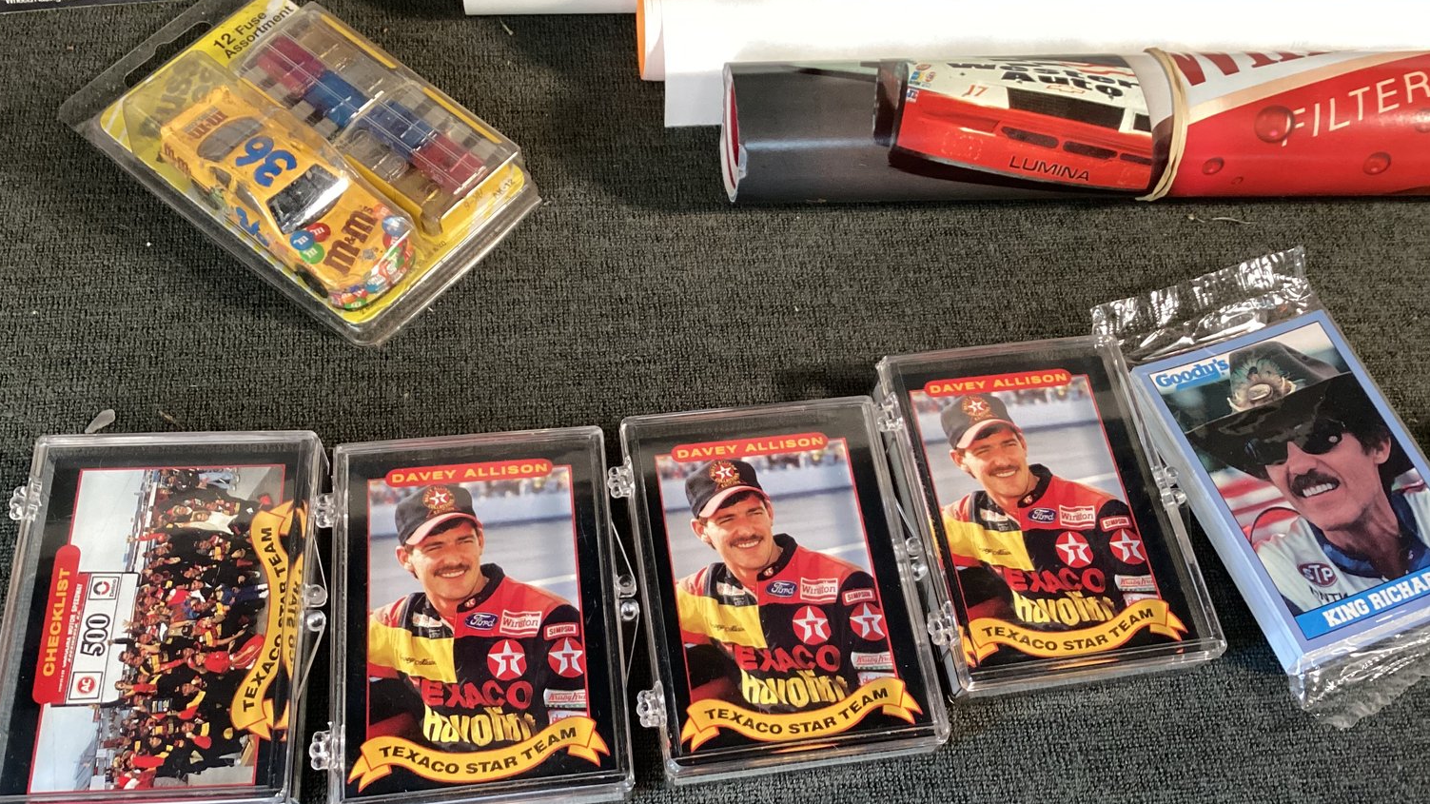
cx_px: 713
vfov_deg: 34.6
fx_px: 1289
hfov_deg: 58.0
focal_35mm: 34
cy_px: 454
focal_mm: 3.3
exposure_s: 1/60
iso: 250
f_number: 2.4
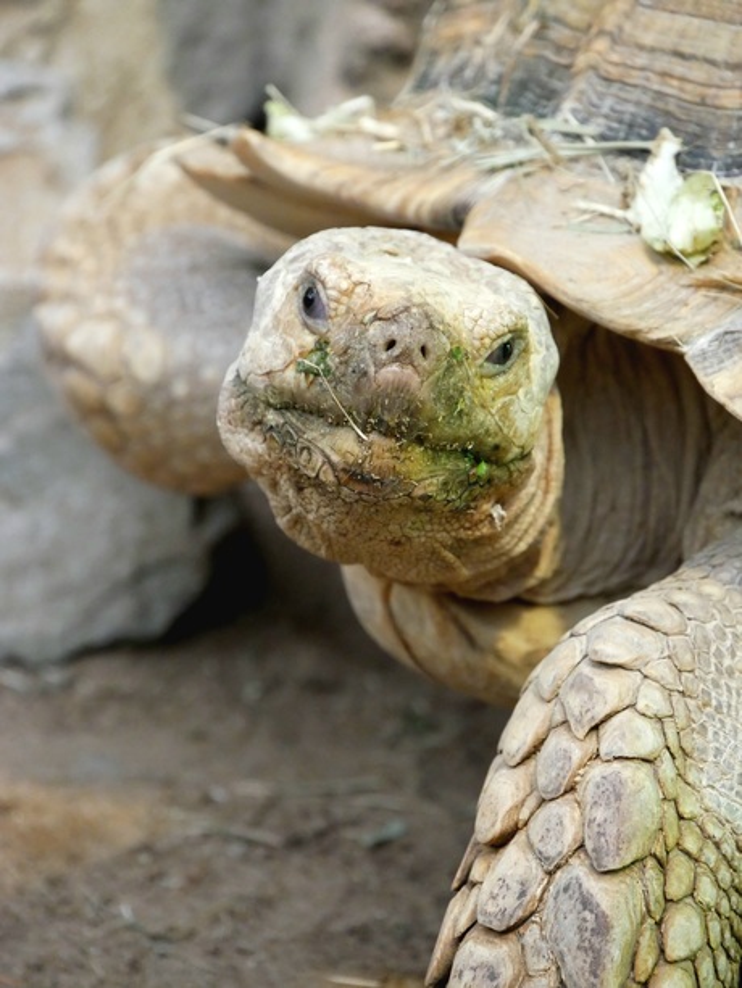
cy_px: 494
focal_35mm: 250
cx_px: 371
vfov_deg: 7.9
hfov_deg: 5.9
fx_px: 7143
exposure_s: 1/25
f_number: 5.5
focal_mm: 125
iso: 3200
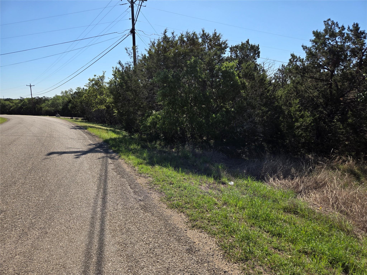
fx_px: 244
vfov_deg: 58.9
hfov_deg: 73.9
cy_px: 138
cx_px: 184
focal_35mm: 23
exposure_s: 1/1770
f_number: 1.8
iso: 25
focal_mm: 5.4
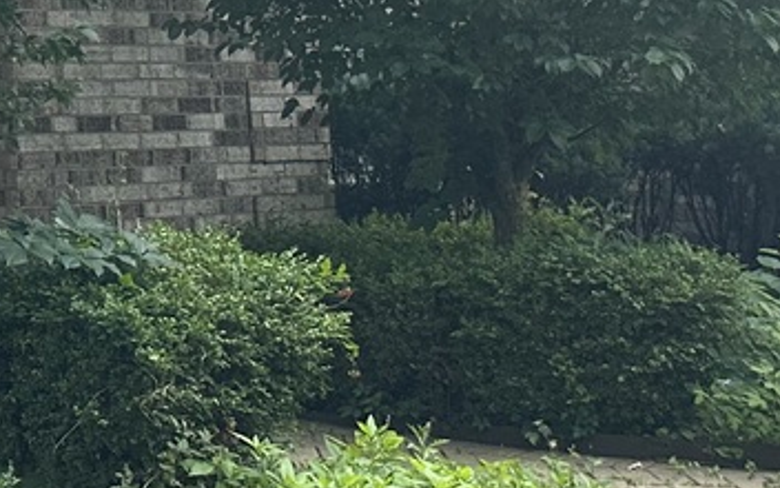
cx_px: -284
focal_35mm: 104
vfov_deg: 11.3
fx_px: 2211
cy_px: -523
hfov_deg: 18.4
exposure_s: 1/1144
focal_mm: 6.86
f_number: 1.78
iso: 80
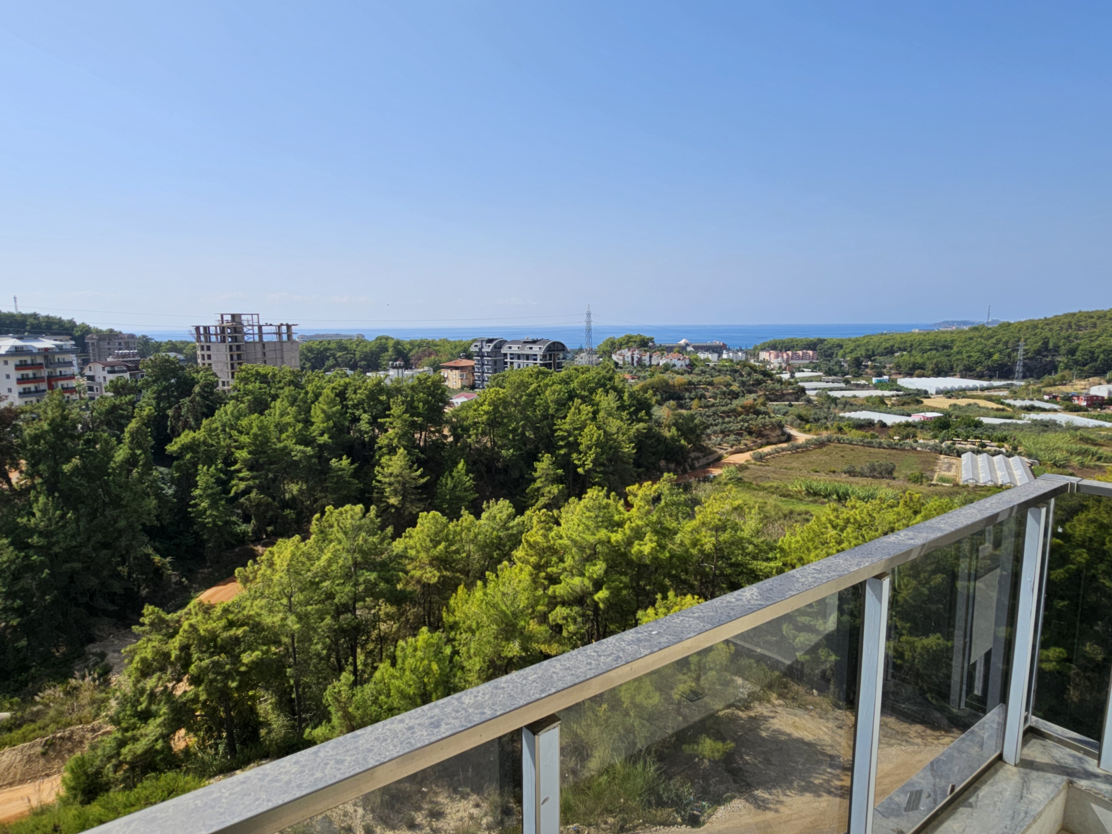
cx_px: 542
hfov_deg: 84.6
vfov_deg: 68.7
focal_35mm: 19
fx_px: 610
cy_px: 423
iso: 50
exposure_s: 1/3455
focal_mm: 2.2
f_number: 2.2
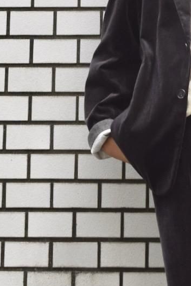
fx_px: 1018
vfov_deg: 16.0
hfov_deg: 10.6
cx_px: 217
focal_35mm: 128
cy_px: 114
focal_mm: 25
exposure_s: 1/160
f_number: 6.3
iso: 400
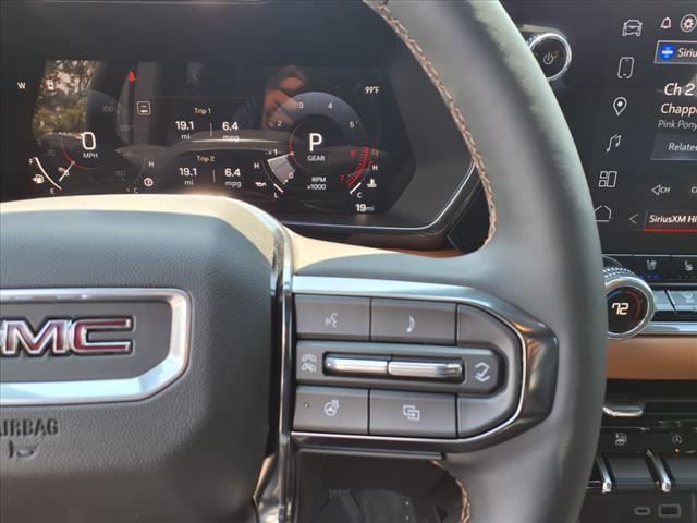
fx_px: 544
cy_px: 262
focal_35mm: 27
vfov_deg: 51.4
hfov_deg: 65.3
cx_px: 348
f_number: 1.9
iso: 40
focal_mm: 3.58
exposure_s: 1/120
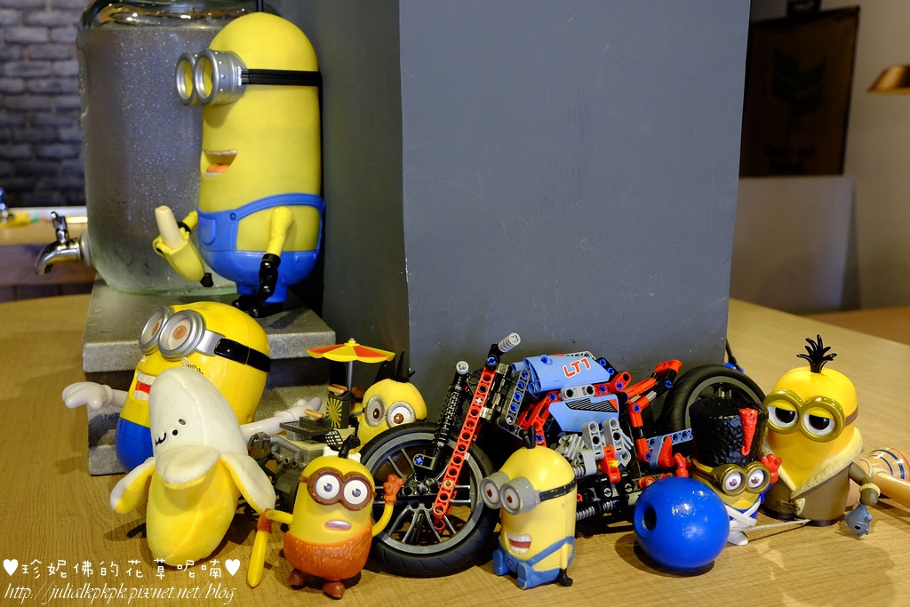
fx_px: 809
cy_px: 304
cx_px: 455
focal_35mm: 32
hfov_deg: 58.7
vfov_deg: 41.1
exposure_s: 1/60
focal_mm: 21.1
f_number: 4.5
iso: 1250
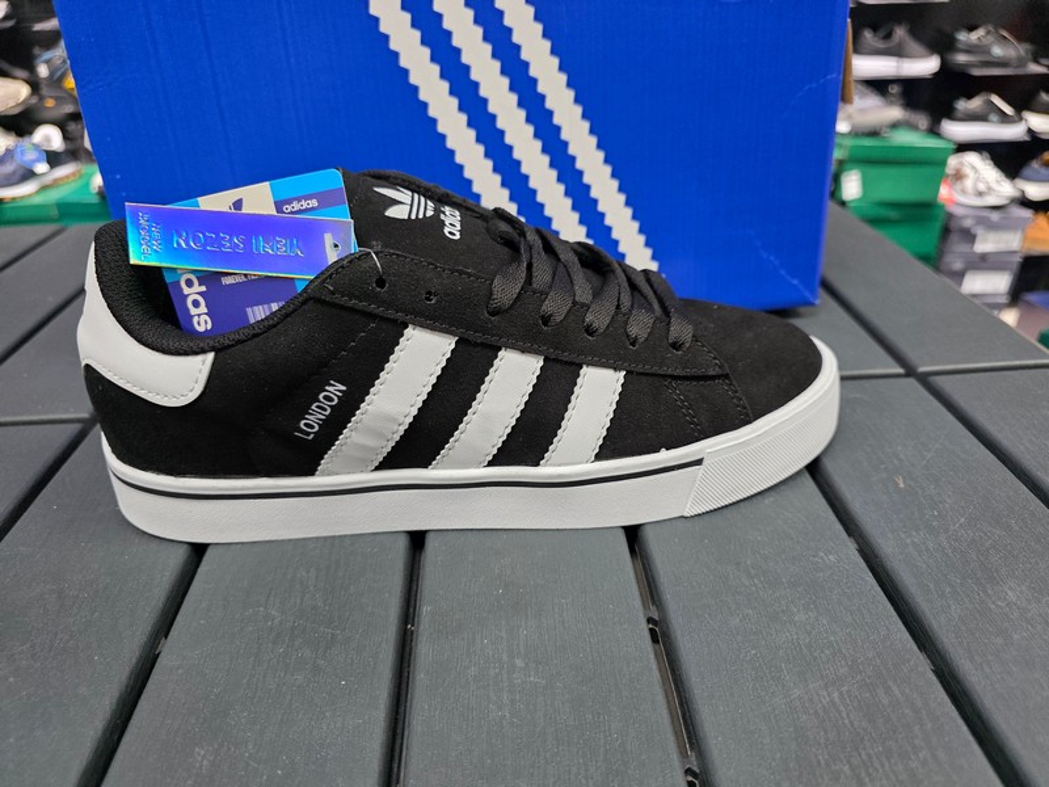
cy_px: 394
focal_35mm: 23
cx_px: 524
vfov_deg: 58.9
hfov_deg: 73.9
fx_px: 697
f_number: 1.7
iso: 200
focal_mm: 6.3
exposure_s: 1/100
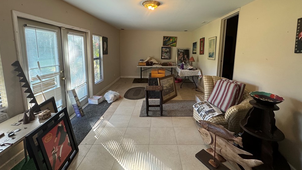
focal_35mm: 16
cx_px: 156
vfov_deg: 66.3
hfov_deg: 99.3
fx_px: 128
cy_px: 66
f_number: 2.2
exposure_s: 1/60
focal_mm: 2.22
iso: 250
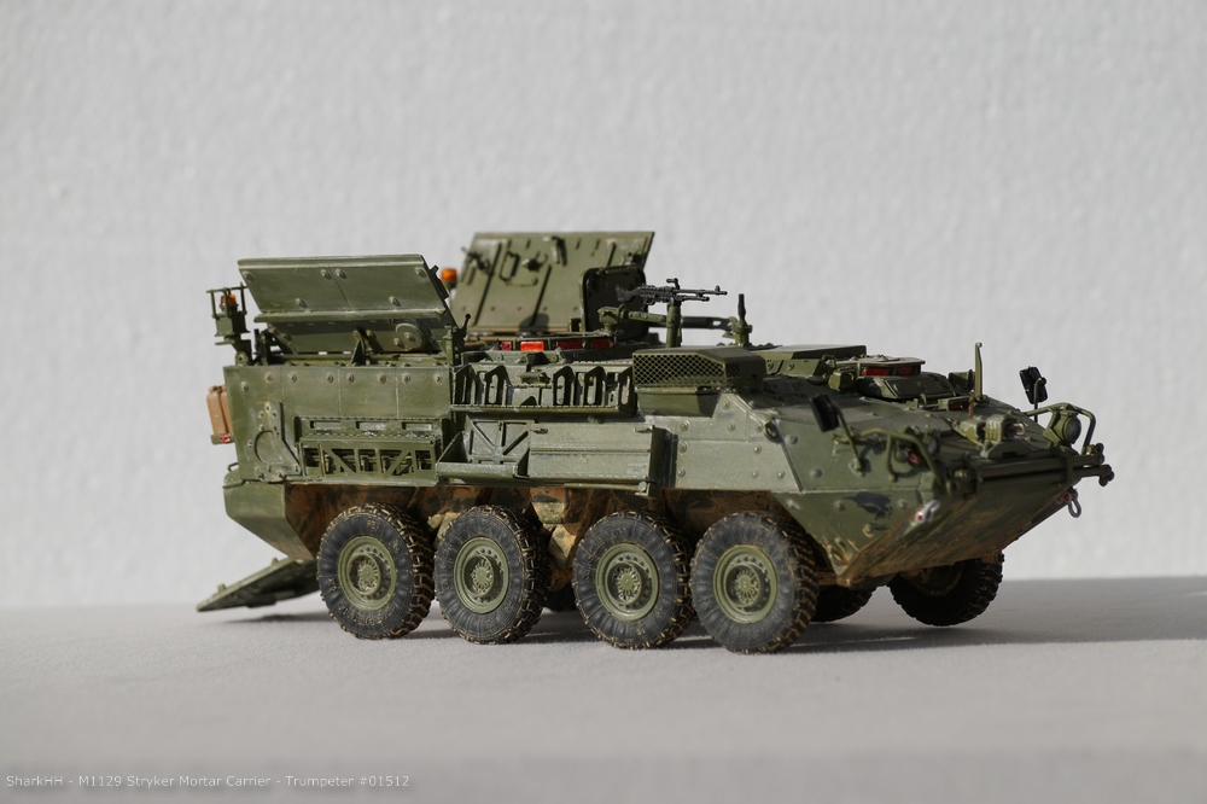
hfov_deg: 13.0
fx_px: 5279
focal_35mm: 158
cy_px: 402
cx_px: 604
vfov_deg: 8.7
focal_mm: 105
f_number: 7.1
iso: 100
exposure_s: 1/500
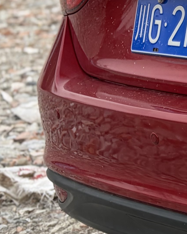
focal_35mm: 135
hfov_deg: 9.5
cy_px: 8
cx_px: 512
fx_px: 934
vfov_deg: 14.1
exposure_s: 1/249
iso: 50
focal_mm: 5.96
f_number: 1.6
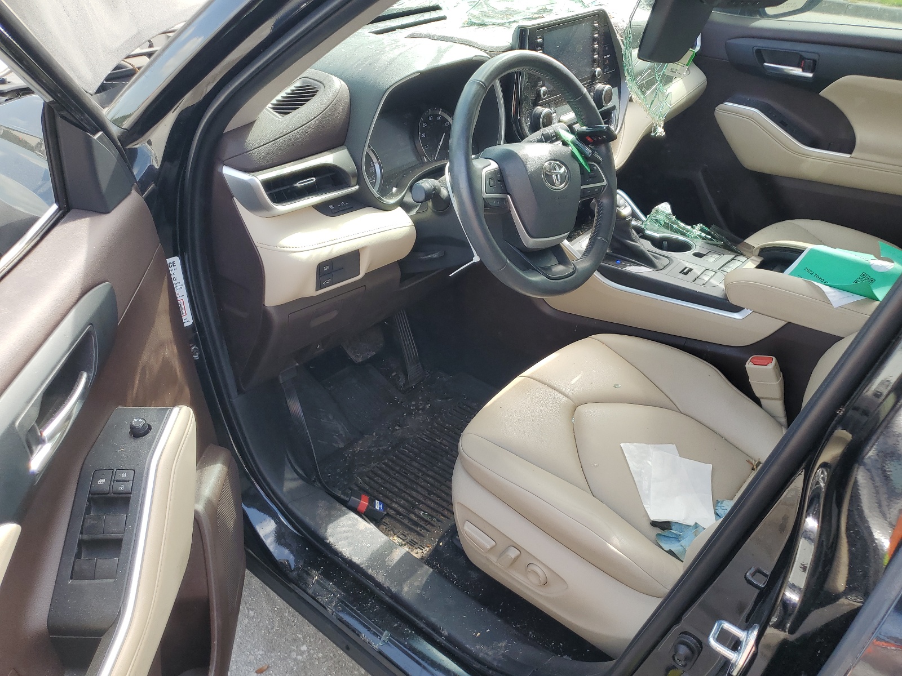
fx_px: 677
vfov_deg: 53.1
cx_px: 451
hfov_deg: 67.3
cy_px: 338
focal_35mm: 26
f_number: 1.5
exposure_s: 1/312
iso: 50
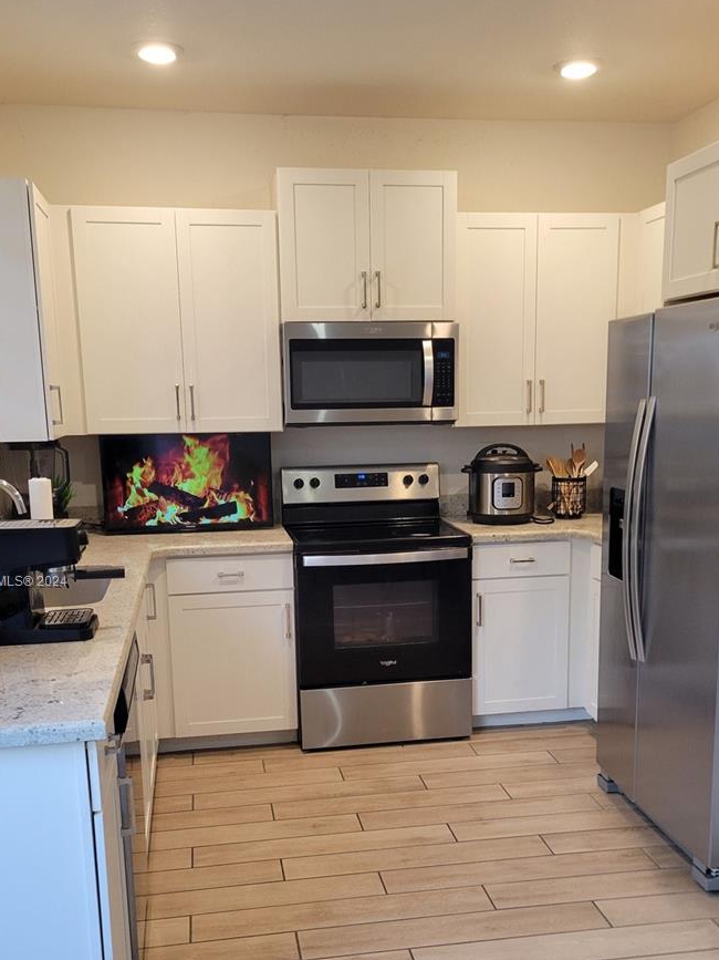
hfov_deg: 39.6
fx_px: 997
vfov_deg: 51.0
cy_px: 582
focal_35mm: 36
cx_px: 363
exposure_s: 1/120
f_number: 1.8
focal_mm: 5.4
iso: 200
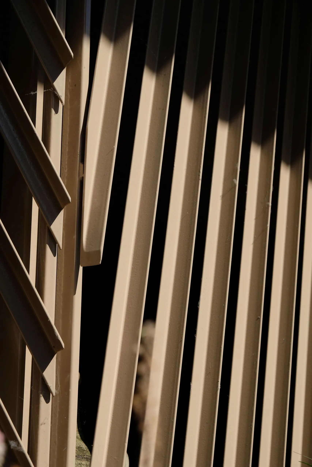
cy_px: 234
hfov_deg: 16.5
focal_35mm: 83
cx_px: 156
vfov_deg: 24.5
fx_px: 1079
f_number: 8
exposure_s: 1/800
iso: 400
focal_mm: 55
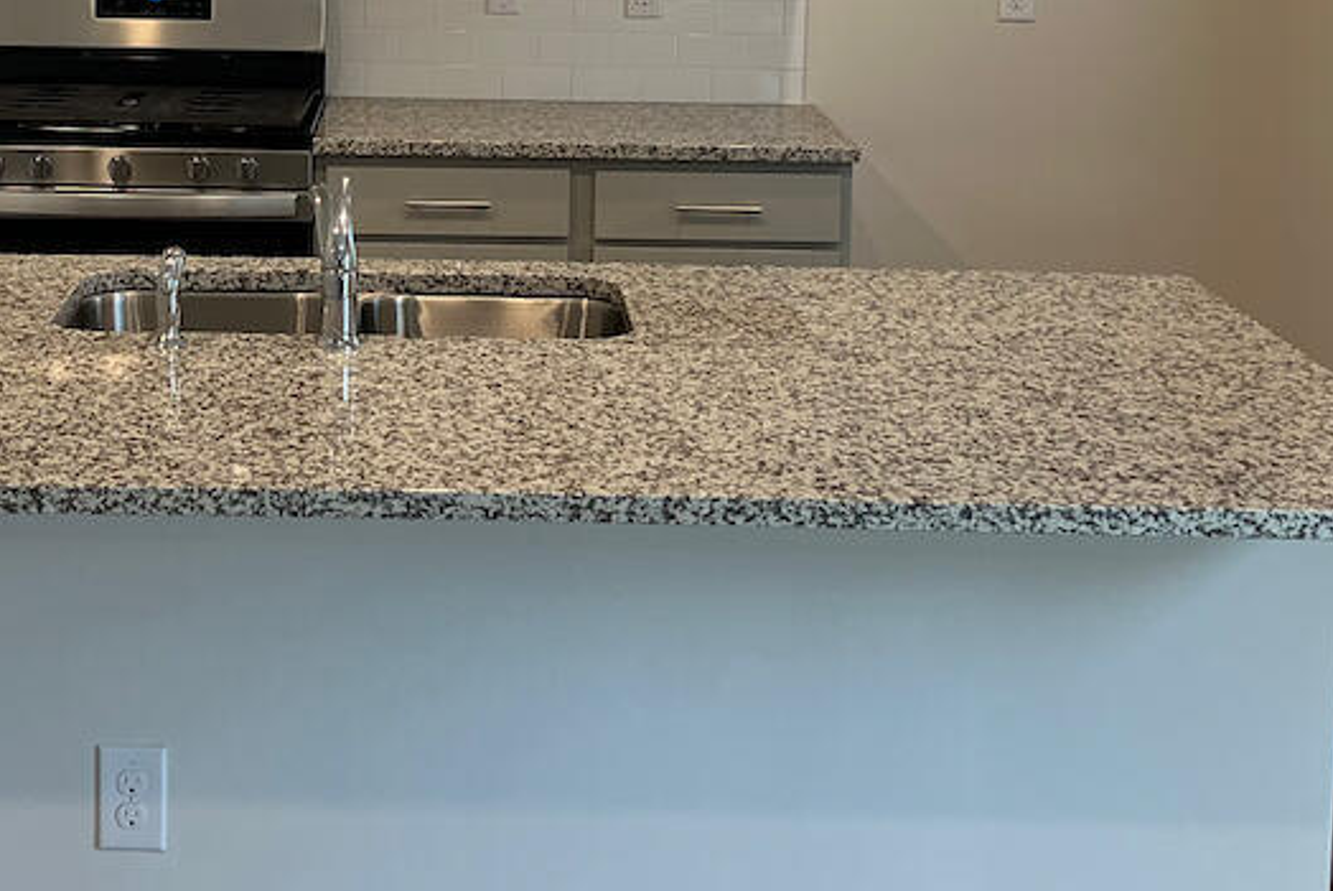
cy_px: 56
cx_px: 425
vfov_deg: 20.2
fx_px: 2445
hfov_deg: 30.2
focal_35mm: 66
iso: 100
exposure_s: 1/120
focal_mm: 5.7
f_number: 1.5
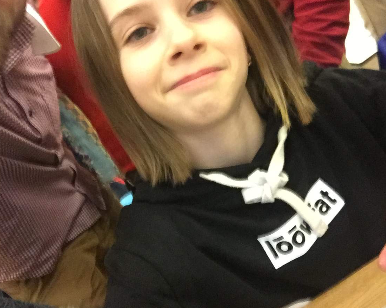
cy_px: 149
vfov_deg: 42.2
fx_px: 400
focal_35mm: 35
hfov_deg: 51.5
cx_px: 186
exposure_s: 1/17
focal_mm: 2.65
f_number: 2.2
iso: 640
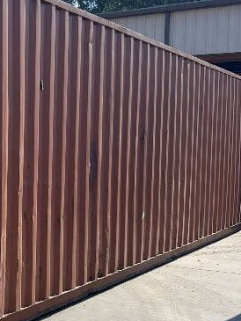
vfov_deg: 26.6
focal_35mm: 73
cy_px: 204
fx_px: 677
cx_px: -12
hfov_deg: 19.5
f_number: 1.5
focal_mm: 5.7
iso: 50
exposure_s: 1/4274
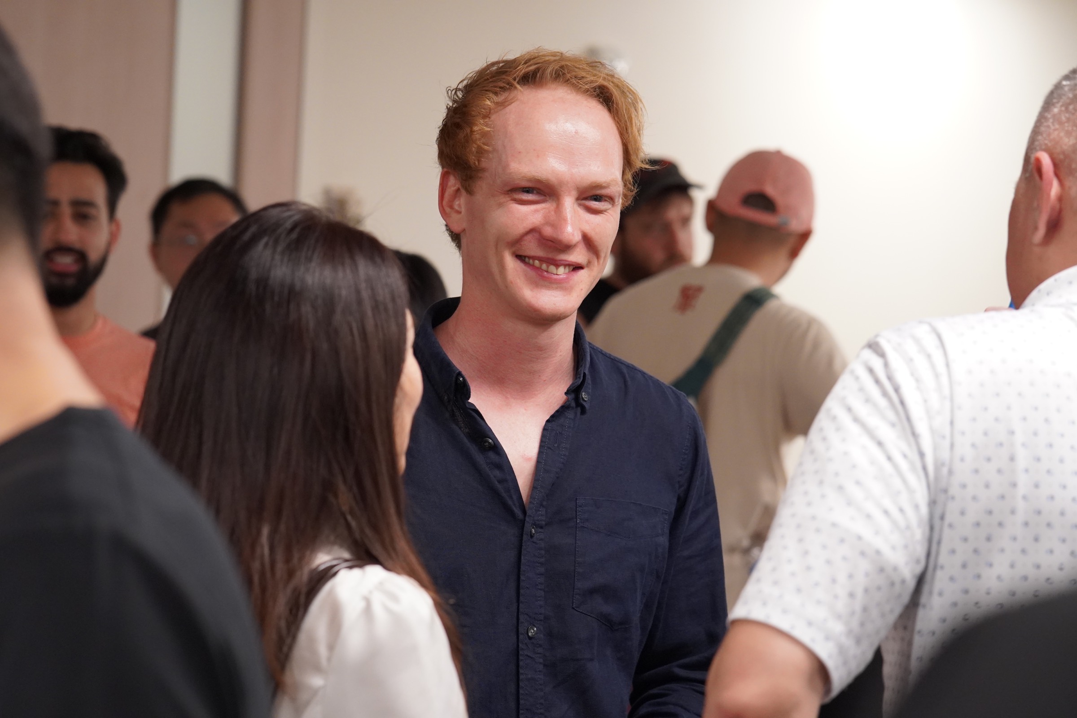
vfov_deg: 12.2
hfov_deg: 18.2
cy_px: 359
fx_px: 3365
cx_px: 538
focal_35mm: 112
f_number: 4
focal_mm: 75
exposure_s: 1/160
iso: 1600
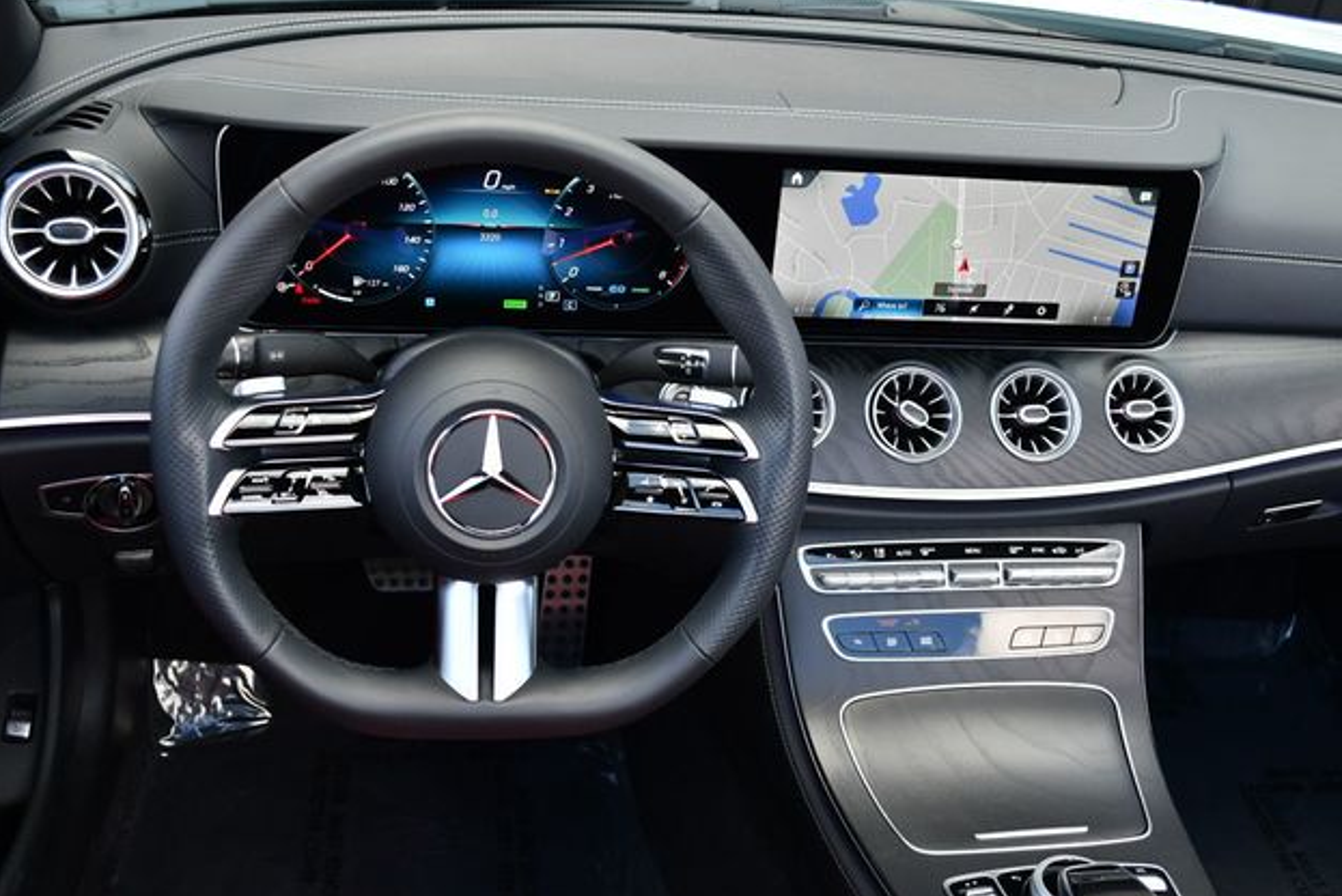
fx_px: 1380
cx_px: 687
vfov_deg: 36.0
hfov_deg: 51.9
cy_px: 450
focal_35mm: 37
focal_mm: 18
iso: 400
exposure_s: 1/250
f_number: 3.5
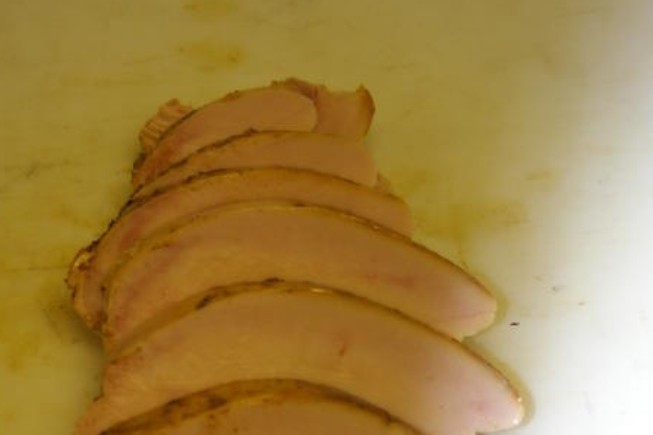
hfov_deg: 15.1
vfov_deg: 10.0
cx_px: 255
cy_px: 441
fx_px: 2466
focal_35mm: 136
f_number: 4
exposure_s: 1/60
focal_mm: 45
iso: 200
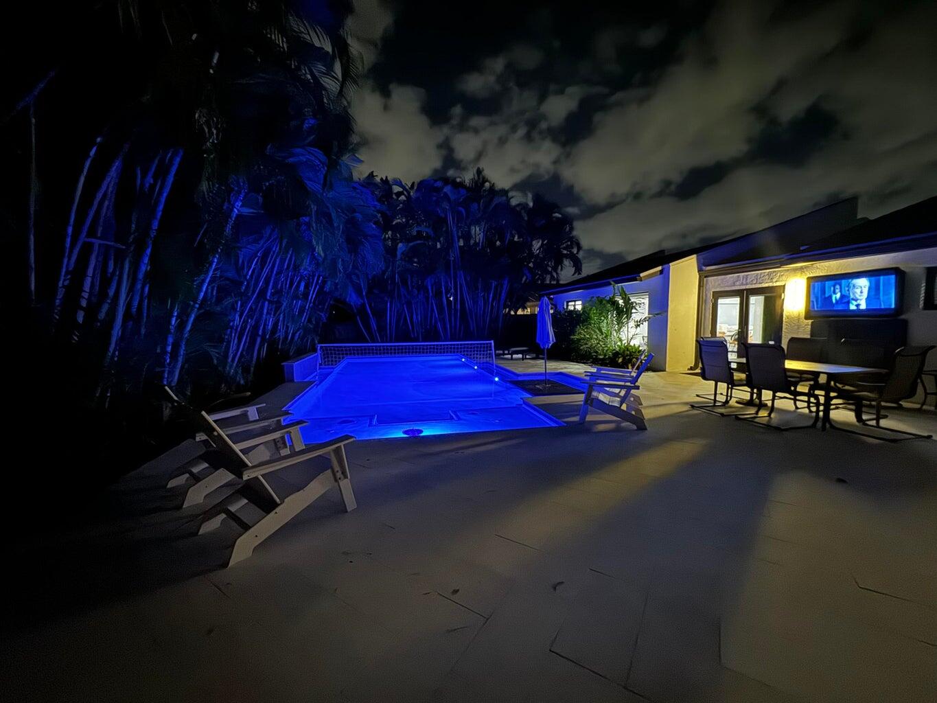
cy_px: 352
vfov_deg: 85.7
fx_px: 379
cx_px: 468
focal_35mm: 14
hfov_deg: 102.1
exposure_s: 1/10
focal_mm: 2.22
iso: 2500
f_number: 2.2
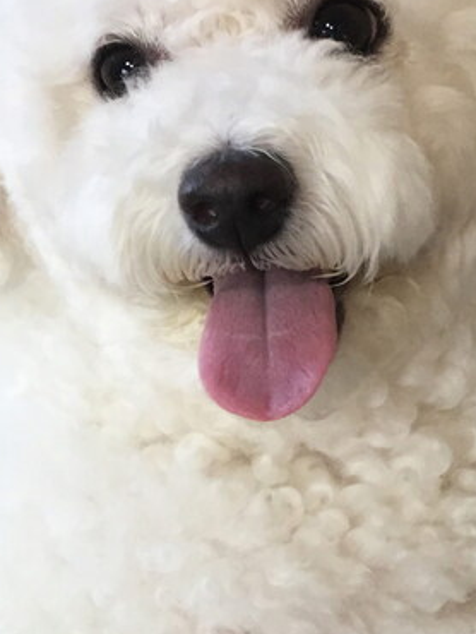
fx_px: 1721
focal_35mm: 94
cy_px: 598
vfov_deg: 20.3
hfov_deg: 15.7
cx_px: 223
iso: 25
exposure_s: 1/15
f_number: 2.2
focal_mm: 4.15
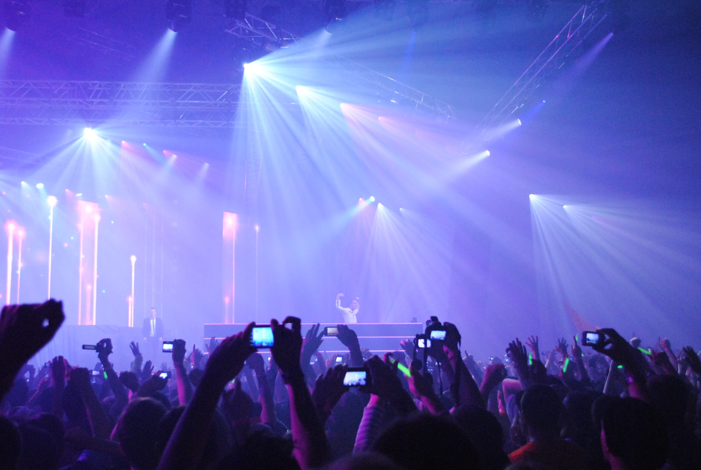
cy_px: 235
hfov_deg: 46.3
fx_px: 819
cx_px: 350
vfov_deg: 32.0
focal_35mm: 42
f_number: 4.5
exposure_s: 1/60
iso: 1600
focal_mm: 28
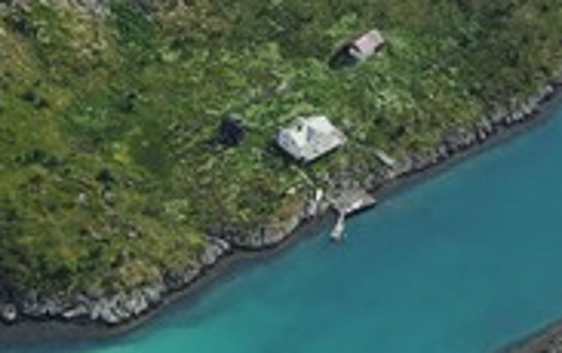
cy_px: 49
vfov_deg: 3.4
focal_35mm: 386
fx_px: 5921
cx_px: 370
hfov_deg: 5.4
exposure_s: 1/1250
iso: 100
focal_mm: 110
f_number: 4
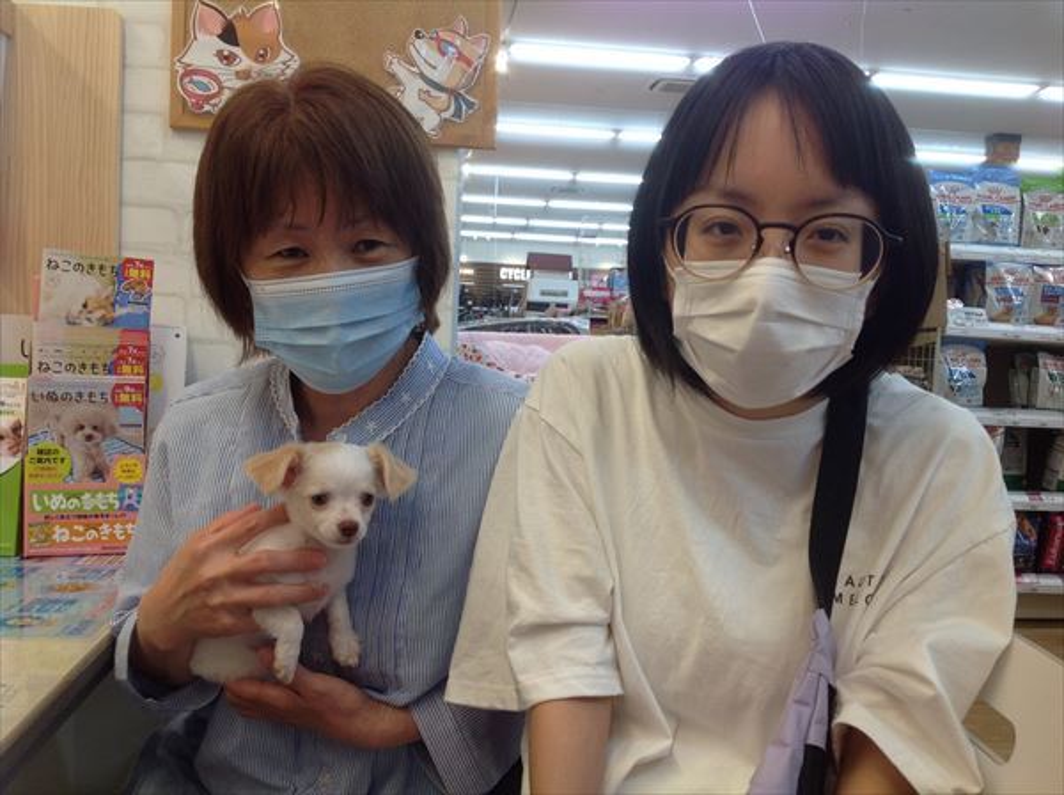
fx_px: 1074
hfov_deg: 52.7
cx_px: 532
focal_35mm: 35
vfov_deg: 40.6
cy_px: 398
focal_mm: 4.28
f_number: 2.4
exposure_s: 1/60
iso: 80
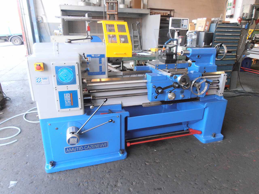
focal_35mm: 24
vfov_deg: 56.8
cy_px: 97
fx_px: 180
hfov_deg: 71.6
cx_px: 130
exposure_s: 1/30
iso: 125
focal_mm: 4.2
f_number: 3
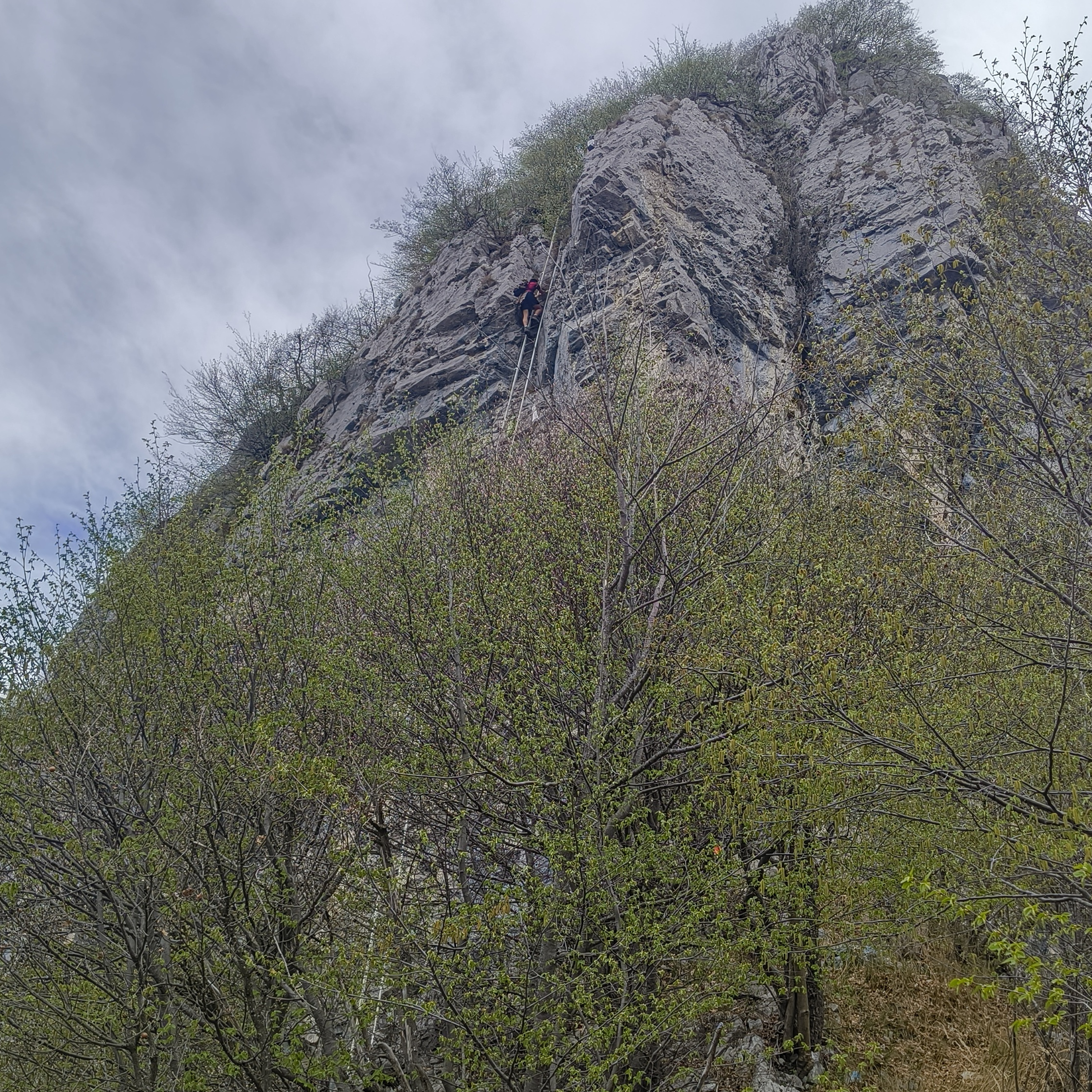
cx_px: 565
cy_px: 572
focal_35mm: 39
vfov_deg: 42.8
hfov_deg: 42.8
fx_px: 1392
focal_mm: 5.56
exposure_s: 1/216
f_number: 1.87
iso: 100
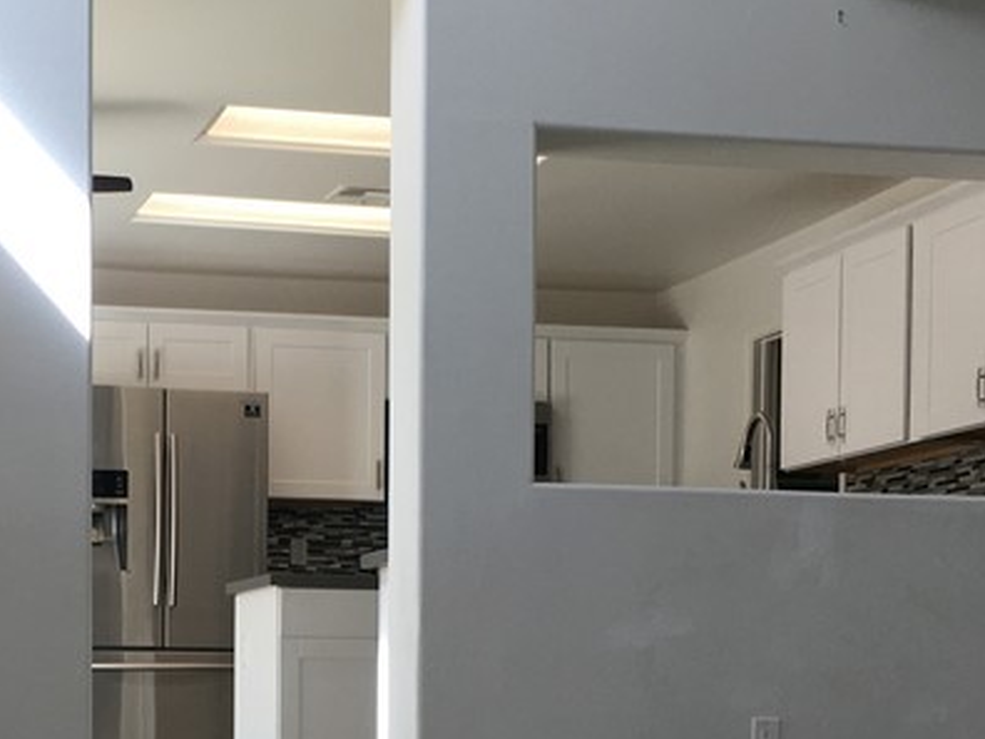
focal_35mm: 75
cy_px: 786
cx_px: 234
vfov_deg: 19.0
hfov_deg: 25.6
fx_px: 2134
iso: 32
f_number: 2.2
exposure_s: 1/120
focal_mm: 4.15
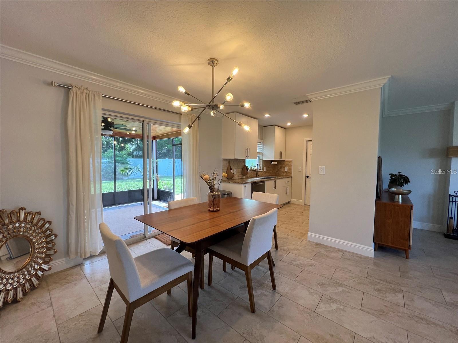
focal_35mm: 13
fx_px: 172
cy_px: 172
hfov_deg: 106.2
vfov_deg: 89.9
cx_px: 229
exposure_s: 1/120
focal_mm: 1.57
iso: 64
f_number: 1.8
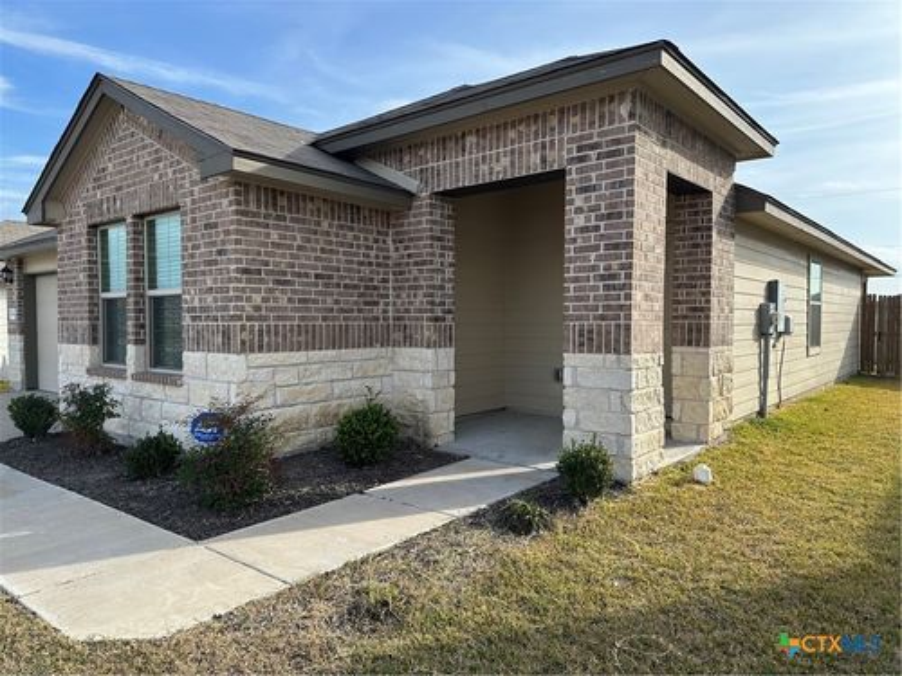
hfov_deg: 71.6
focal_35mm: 24
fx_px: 625
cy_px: 338
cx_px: 451
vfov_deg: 56.8
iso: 80
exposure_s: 1/1664
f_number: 1.78
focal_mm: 6.86
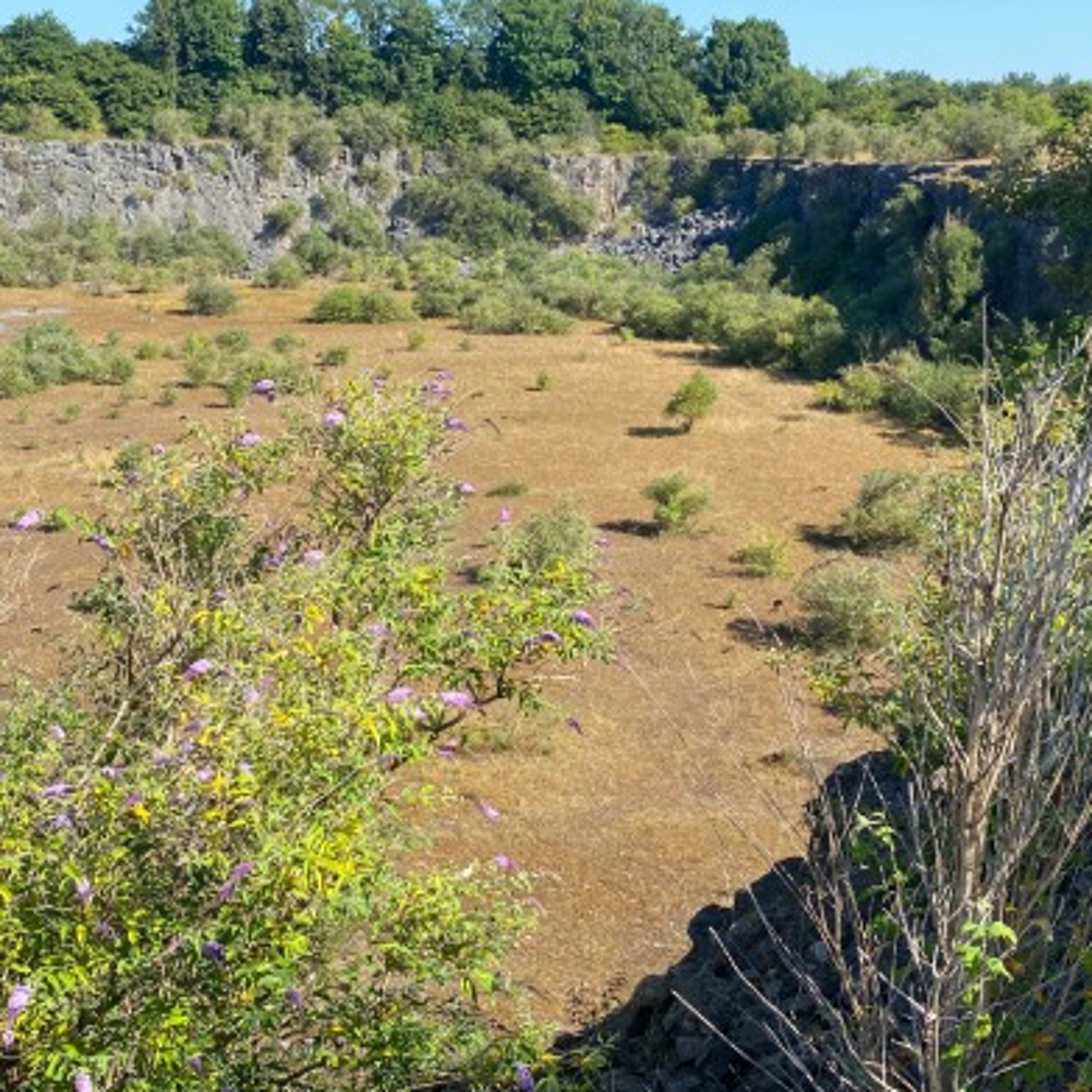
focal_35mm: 47
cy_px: 531
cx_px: 589
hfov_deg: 36.0
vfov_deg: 36.1
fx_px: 1677
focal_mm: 4.25
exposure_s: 1/1779
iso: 32
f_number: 1.8
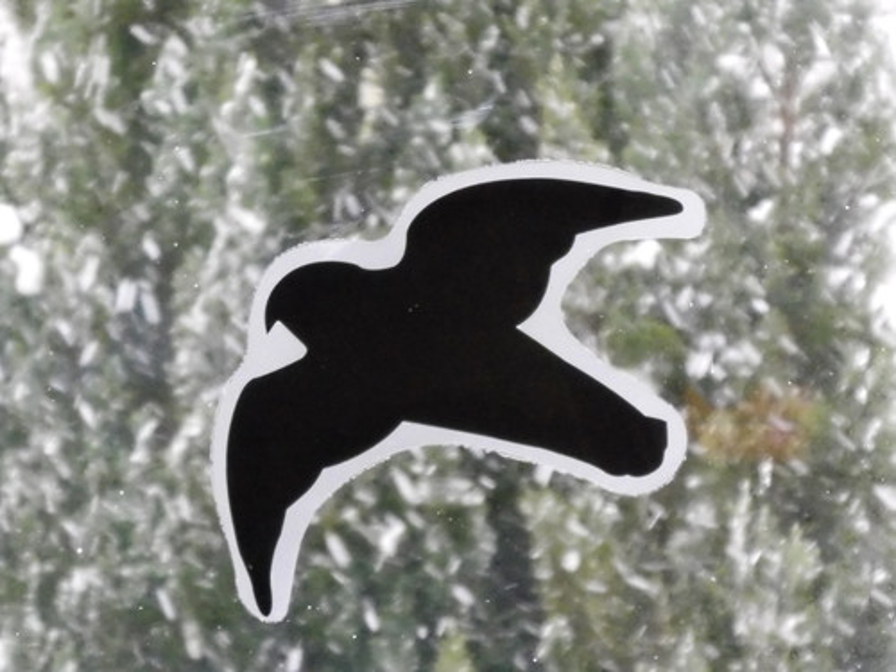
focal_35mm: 166
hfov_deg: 11.9
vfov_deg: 8.9
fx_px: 4297
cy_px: 336
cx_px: 448
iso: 1600
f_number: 5.9
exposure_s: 1/60
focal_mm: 22.8
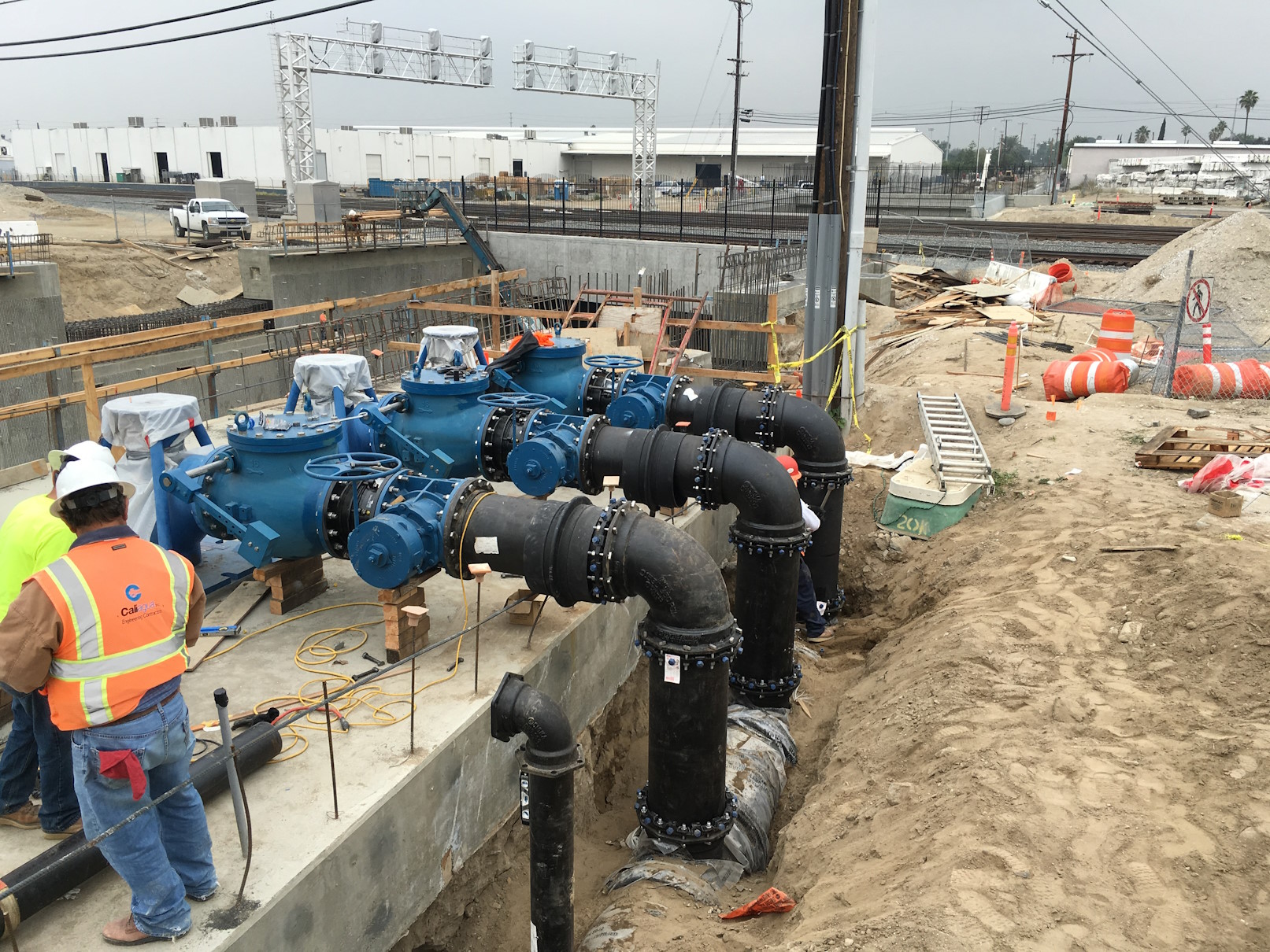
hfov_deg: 61.7
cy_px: 476
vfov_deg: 48.2
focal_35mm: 29
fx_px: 1064
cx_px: 635
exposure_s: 1/818
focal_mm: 4.15
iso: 25
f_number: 2.2
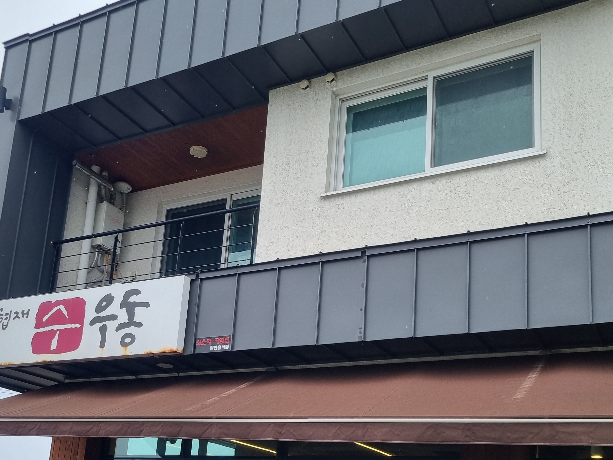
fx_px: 744
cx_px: 274
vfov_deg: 33.5
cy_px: 356
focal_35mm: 42
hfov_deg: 44.7
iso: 50
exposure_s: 1/1124
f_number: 1.8
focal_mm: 5.4
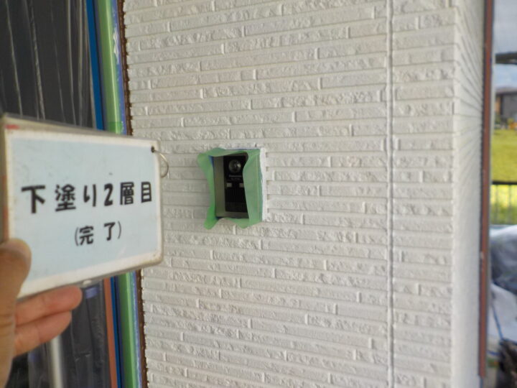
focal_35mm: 30
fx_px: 448
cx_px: 258
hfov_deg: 60.0
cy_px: 194
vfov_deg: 46.8
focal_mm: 4.1
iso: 125
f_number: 3.3
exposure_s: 1/320
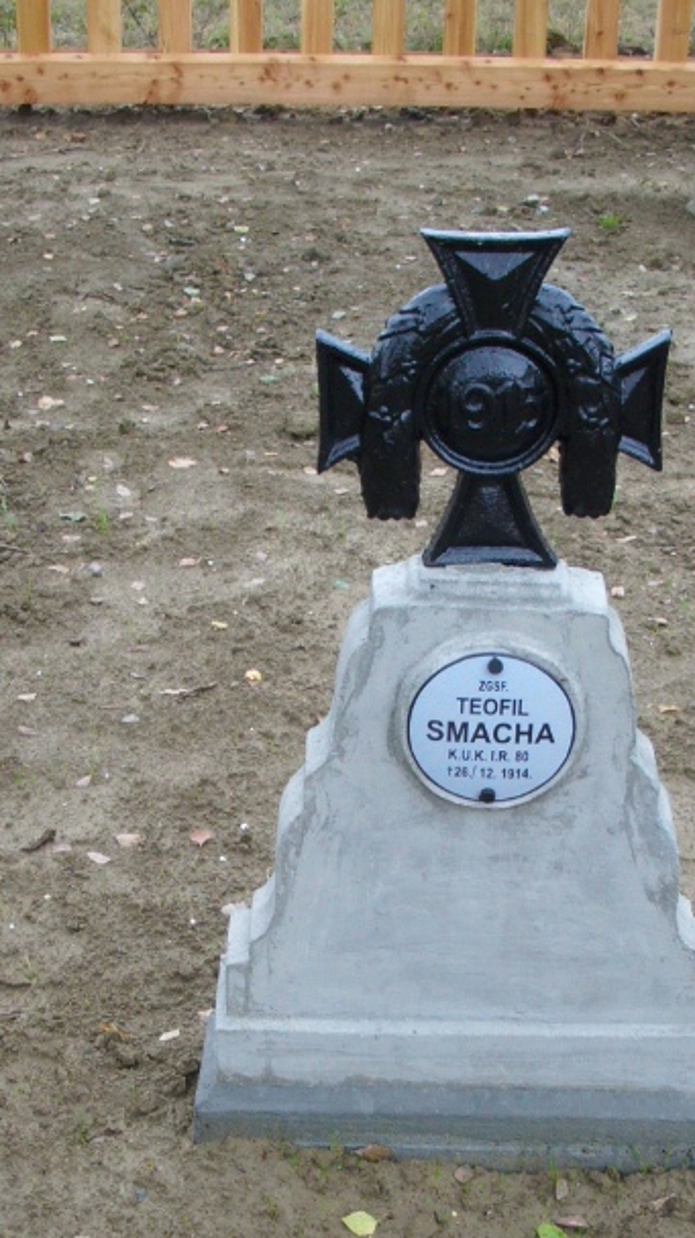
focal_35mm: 57
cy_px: 946
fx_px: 1869
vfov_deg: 35.7
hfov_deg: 21.0
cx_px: 434
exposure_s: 1/64
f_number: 2.8
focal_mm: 6.2
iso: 50
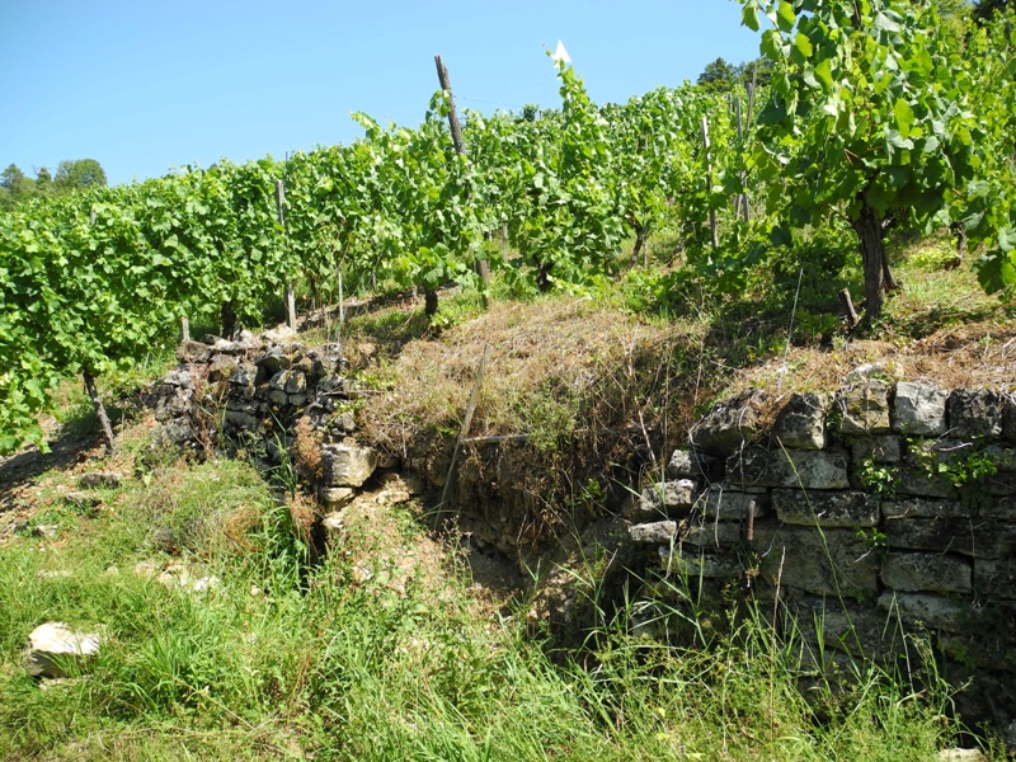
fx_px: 822
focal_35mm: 28
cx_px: 508
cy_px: 381
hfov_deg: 63.4
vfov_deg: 49.7
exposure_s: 1/640
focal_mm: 6
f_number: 2.8
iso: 100
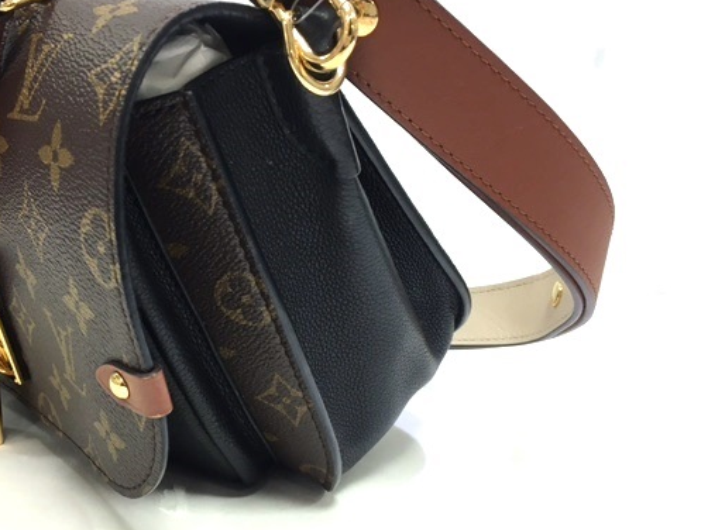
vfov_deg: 38.6
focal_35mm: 37
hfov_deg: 49.7
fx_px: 756
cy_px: 296
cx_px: 265
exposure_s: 1/30
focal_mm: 4.15
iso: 25
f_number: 2.2
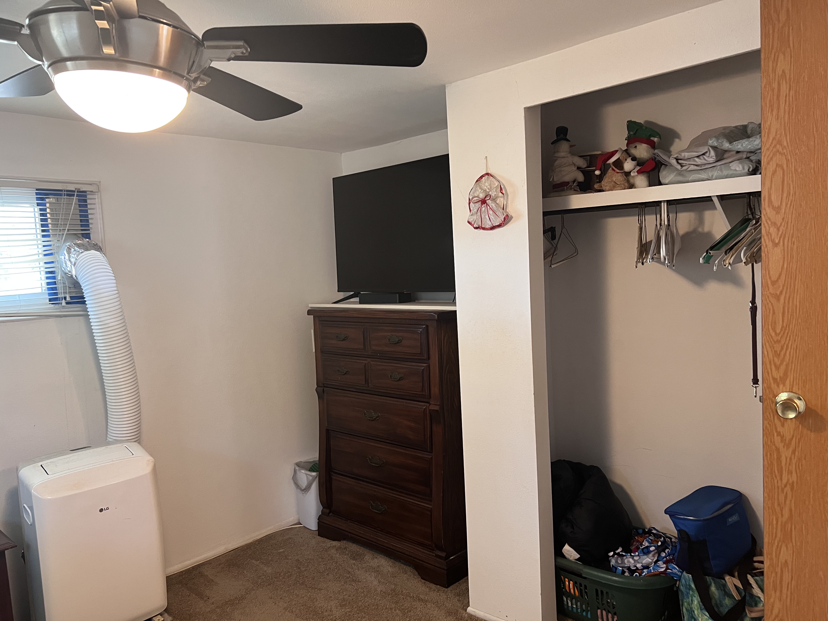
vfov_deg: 53.1
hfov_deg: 67.3
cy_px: 310
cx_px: 414
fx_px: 622
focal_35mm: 26
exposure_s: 1/60
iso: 250
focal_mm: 5.7
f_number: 1.5
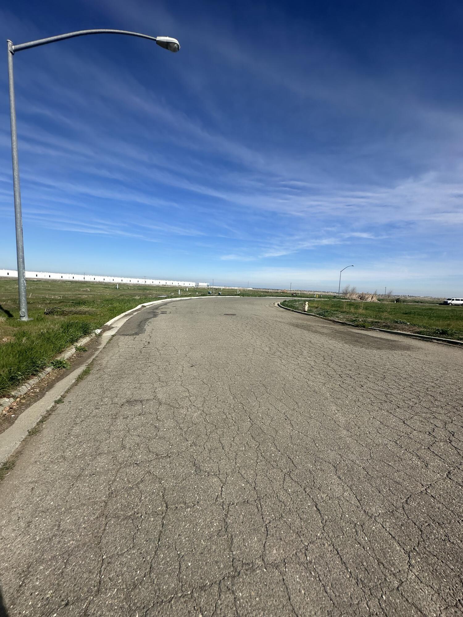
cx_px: 232
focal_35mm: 14
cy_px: 308
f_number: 2.2
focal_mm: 2.22
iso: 50
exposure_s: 1/3401
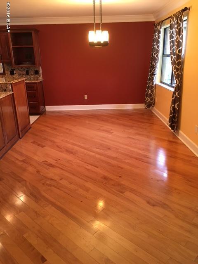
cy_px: 132
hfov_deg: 48.2
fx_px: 221
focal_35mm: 29
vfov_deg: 61.7
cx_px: 99
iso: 125
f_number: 2.2
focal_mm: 4.15
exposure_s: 1/30
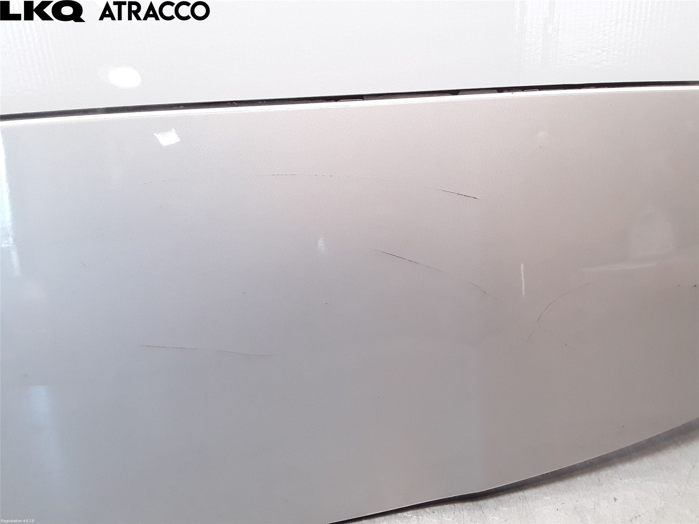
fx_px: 565
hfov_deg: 63.4
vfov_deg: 49.7
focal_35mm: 28
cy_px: 262
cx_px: 350
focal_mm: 2.91
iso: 100
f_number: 1.9
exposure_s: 1/100
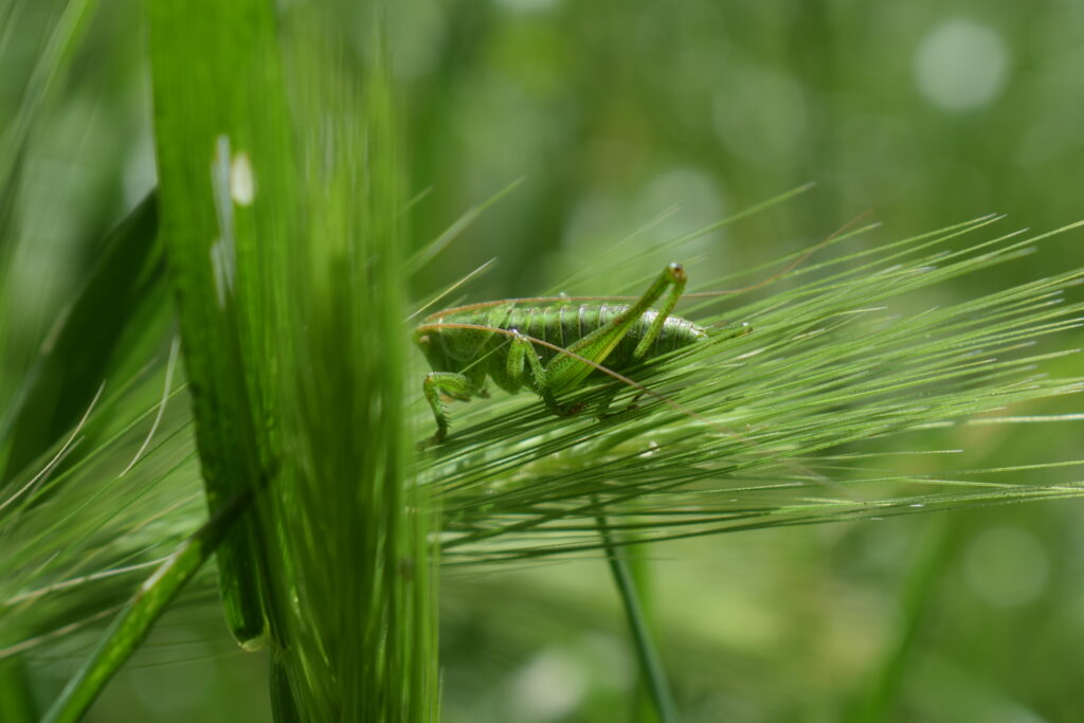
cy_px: 362
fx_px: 2484
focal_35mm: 82
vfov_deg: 16.6
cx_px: 542
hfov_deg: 24.6
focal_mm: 55
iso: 100
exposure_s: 1/250
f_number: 8
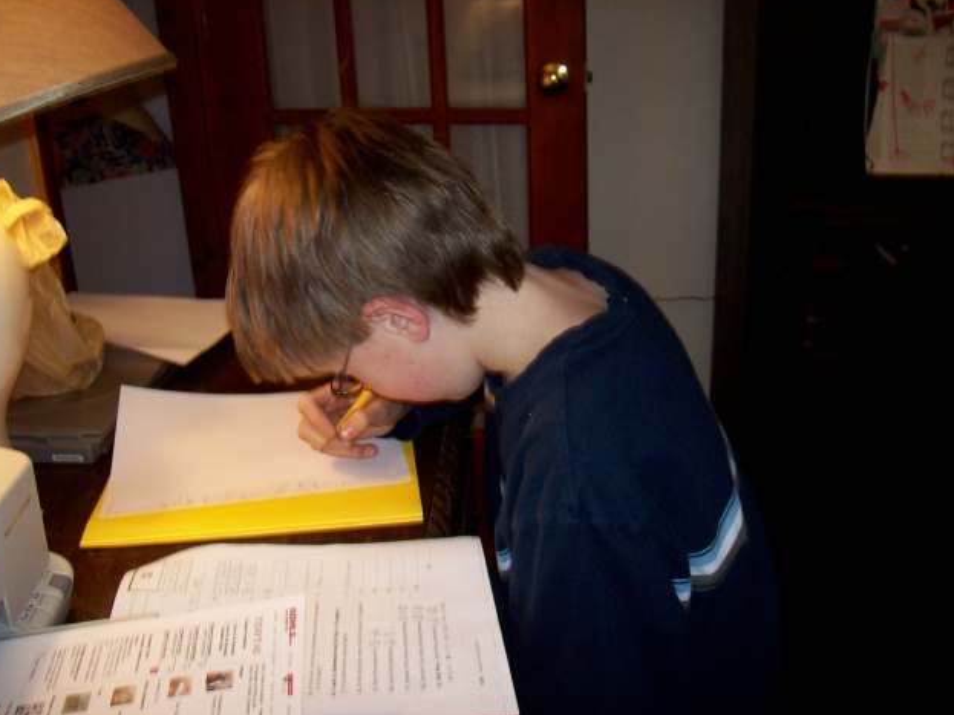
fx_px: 1020
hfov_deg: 50.1
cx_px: 471
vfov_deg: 38.7
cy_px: 352
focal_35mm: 37
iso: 80
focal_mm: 6
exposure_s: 1/64
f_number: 2.7
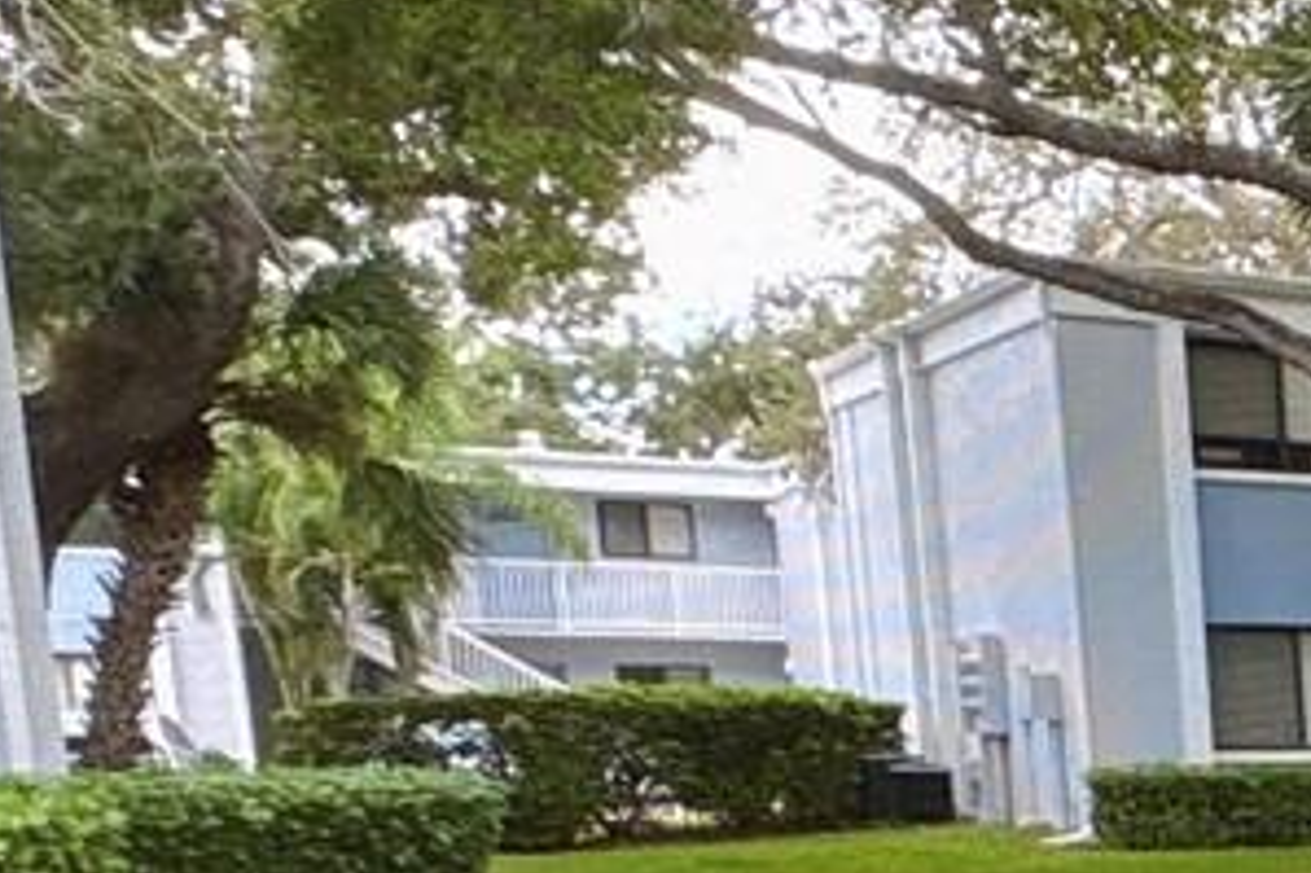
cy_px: 1171
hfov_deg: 18.0
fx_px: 2839
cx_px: 2609
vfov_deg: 16.4
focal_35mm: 78
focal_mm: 2.22
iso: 100
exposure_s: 1/130
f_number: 2.2
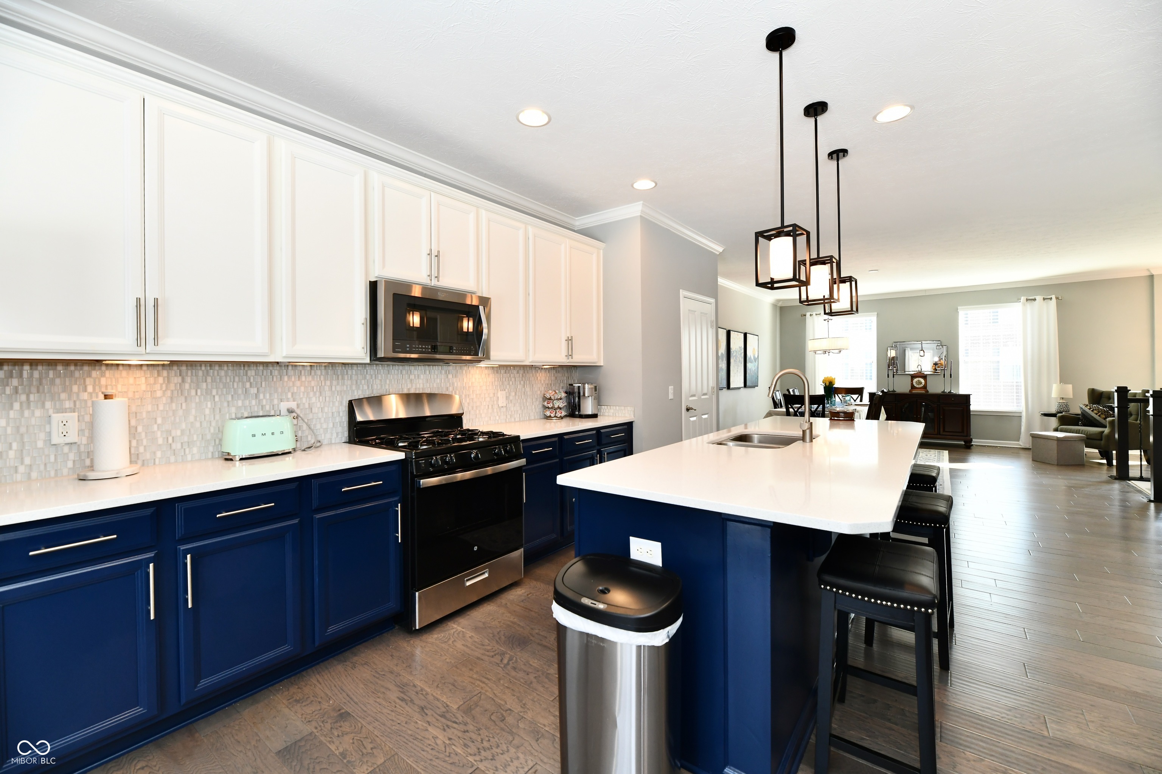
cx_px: 581
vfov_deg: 81.2
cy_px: 387
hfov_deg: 104.3
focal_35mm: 14
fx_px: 452
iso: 640
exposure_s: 1/60
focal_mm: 14
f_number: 6.3
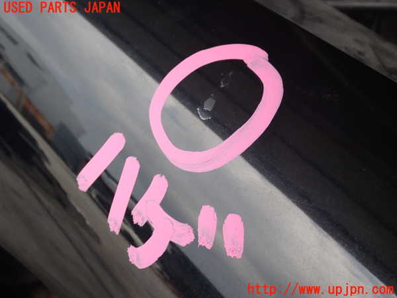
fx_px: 573
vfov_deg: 29.1
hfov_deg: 38.2
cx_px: 198
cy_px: 149
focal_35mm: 50
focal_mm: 9.01
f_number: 3.2
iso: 100
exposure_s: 1/200
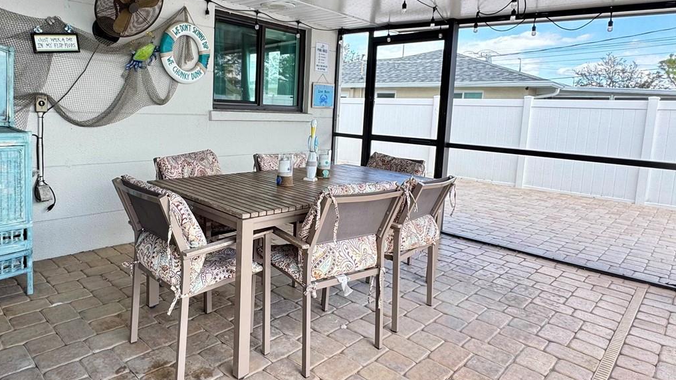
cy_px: 154
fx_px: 430
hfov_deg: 75.8
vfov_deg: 47.4
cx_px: 284
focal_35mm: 24
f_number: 2.2
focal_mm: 2.22
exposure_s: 1/99
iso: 50
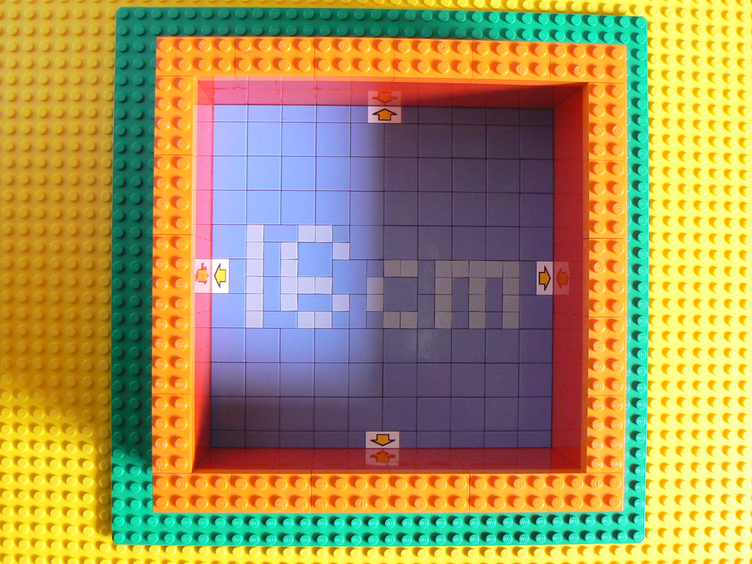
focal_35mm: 43
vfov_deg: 33.6
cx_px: 376
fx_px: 934
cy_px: 282
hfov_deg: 43.9
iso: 200
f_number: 2.8
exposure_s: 1/30
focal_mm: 6
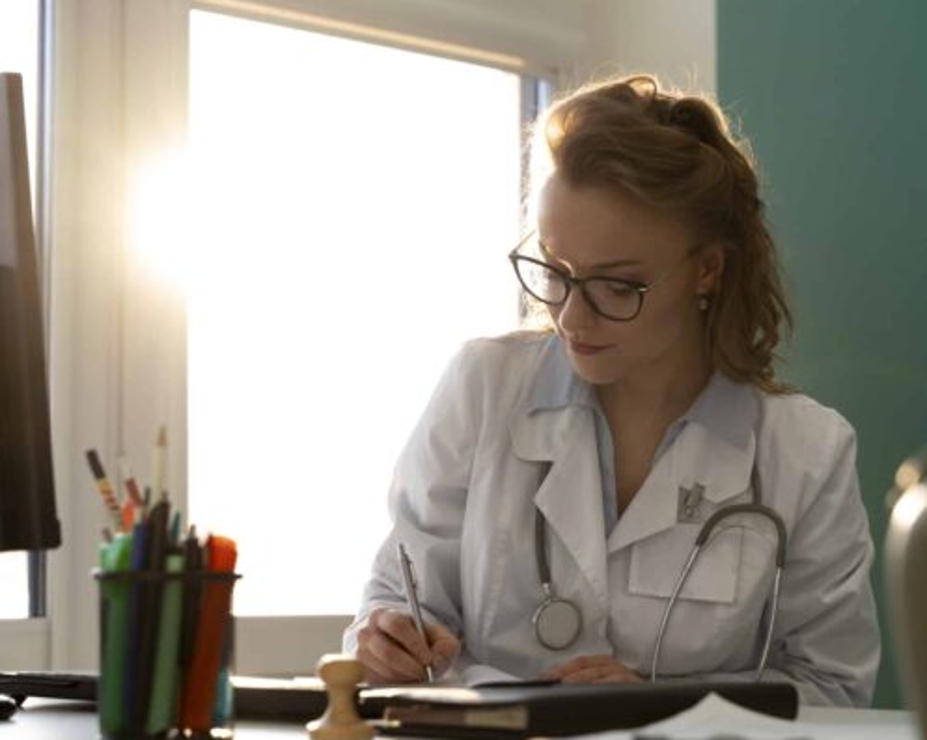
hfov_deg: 22.5
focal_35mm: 85
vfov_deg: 18.1
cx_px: 528
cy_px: 371
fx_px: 2331
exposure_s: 1/320
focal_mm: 75
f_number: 5
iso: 500
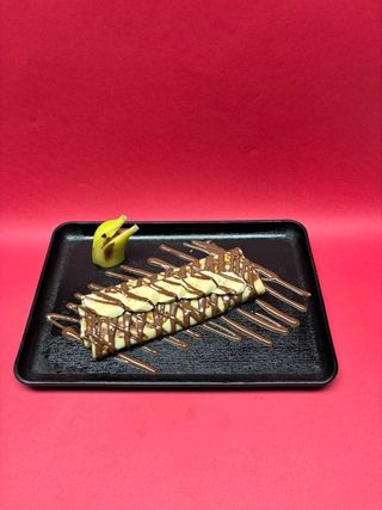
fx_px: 383
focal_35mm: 26
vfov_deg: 67.3
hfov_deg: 53.0
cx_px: 191
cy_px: 255
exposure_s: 1/50
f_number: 1.6
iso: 80
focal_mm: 5.96
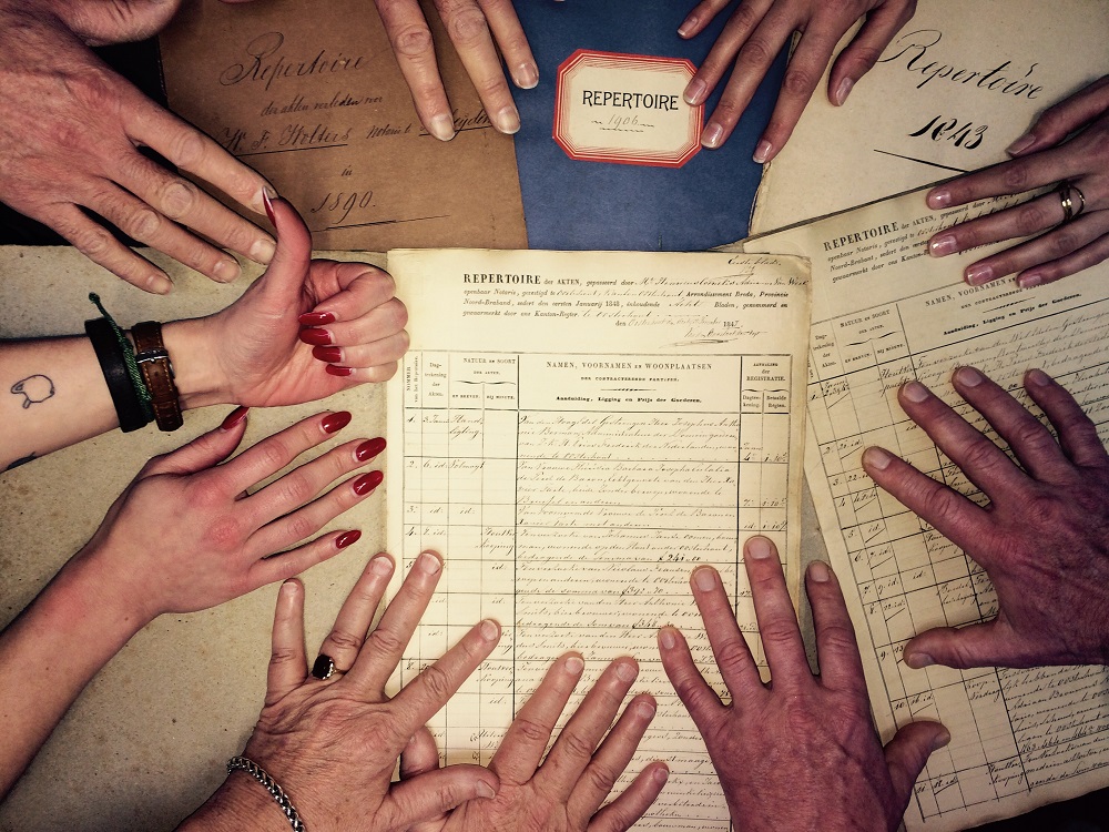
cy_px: 416
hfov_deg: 61.7
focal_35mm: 29
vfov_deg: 48.2
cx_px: 554
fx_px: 929
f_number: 2.2
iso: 32
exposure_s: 1/41
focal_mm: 4.15
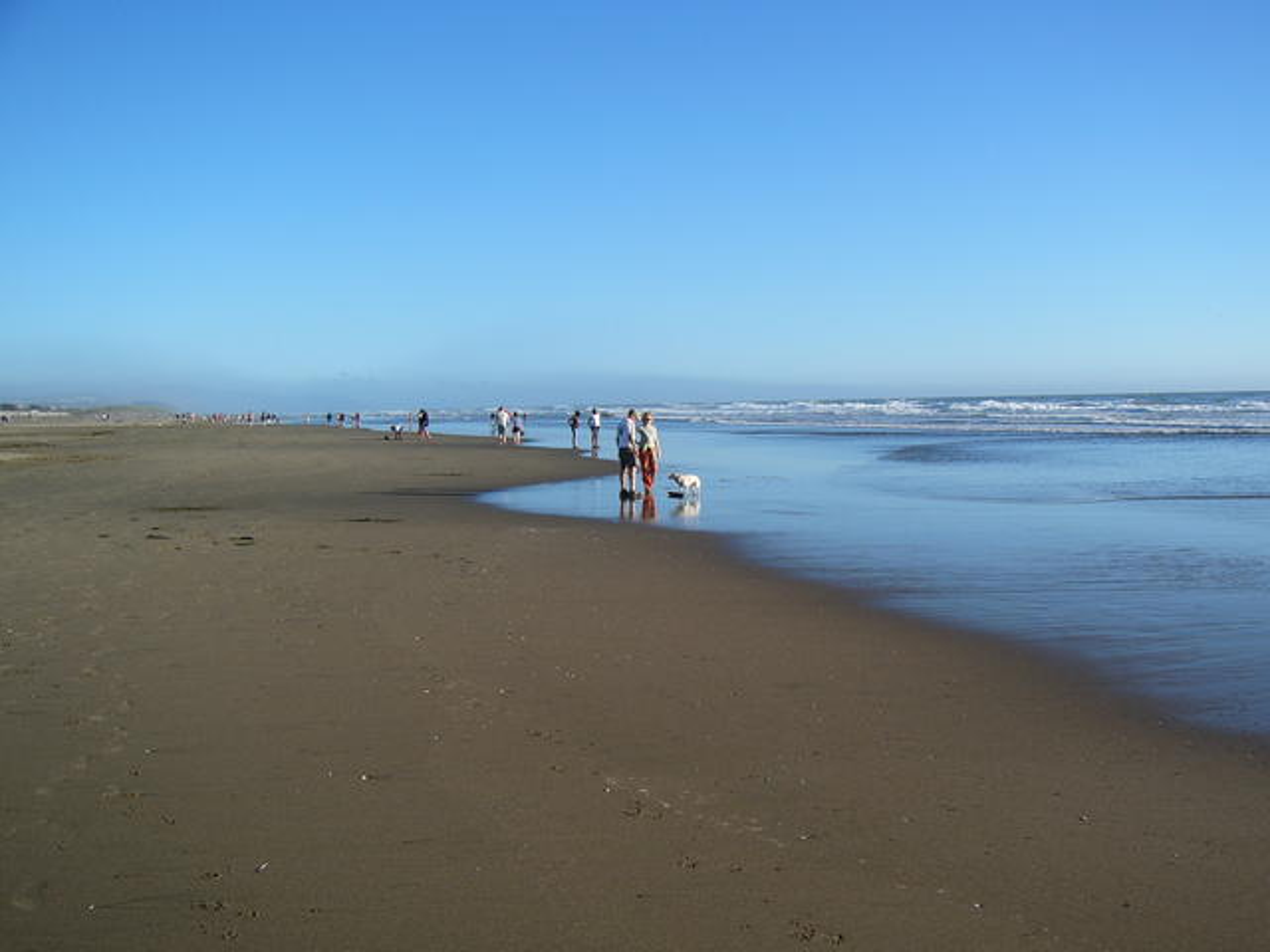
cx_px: 635
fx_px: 1284
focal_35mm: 35
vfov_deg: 40.7
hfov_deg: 52.6
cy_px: 476
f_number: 8
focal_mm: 5.8
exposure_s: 1/125
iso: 50
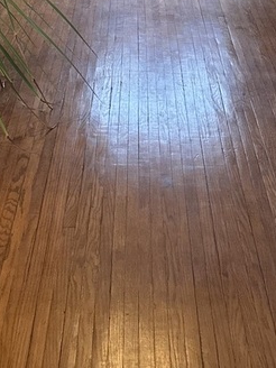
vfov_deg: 20.7
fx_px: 840
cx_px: 116
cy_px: -201
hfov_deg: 18.6
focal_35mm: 79
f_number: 1.78
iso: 640
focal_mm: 6.86
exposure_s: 1/60
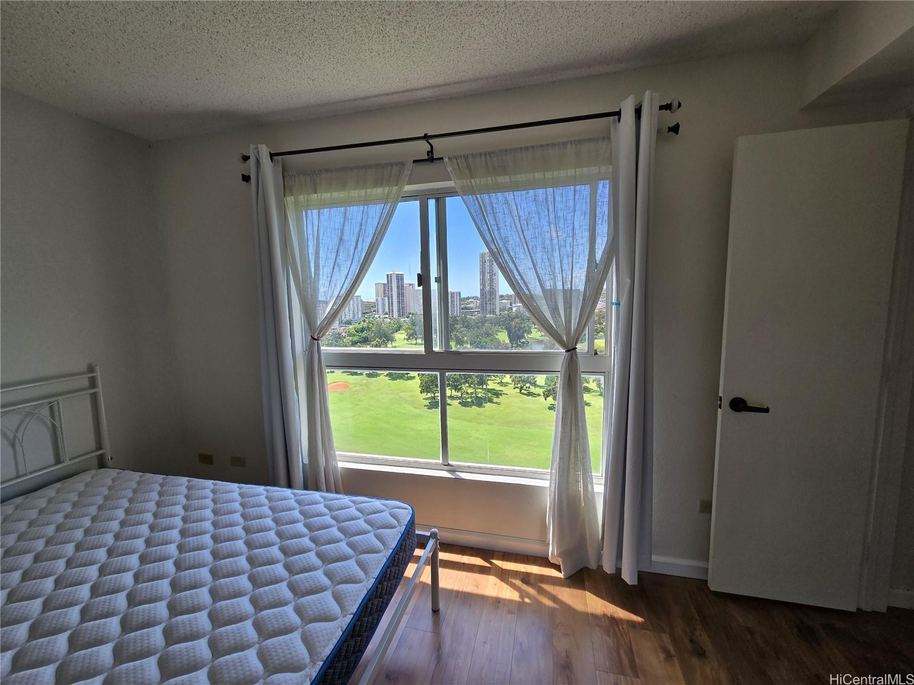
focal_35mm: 13
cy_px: 342
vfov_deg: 89.9
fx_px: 343
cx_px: 457
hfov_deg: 106.2
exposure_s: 1/467
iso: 50
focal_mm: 2.2
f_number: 2.2
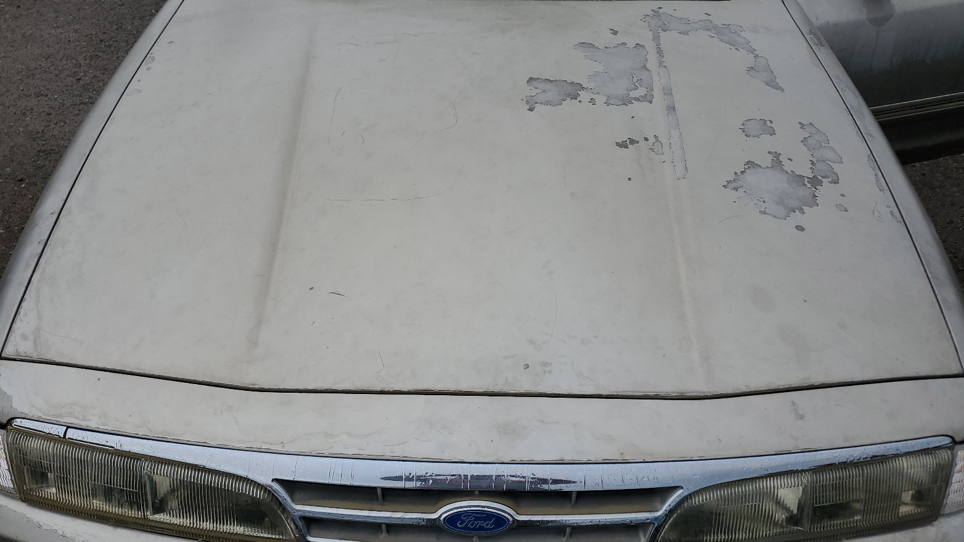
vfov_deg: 40.2
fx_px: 741
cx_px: 475
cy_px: 269
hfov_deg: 66.1
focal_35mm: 29
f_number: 1.5
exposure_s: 1/1667
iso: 50
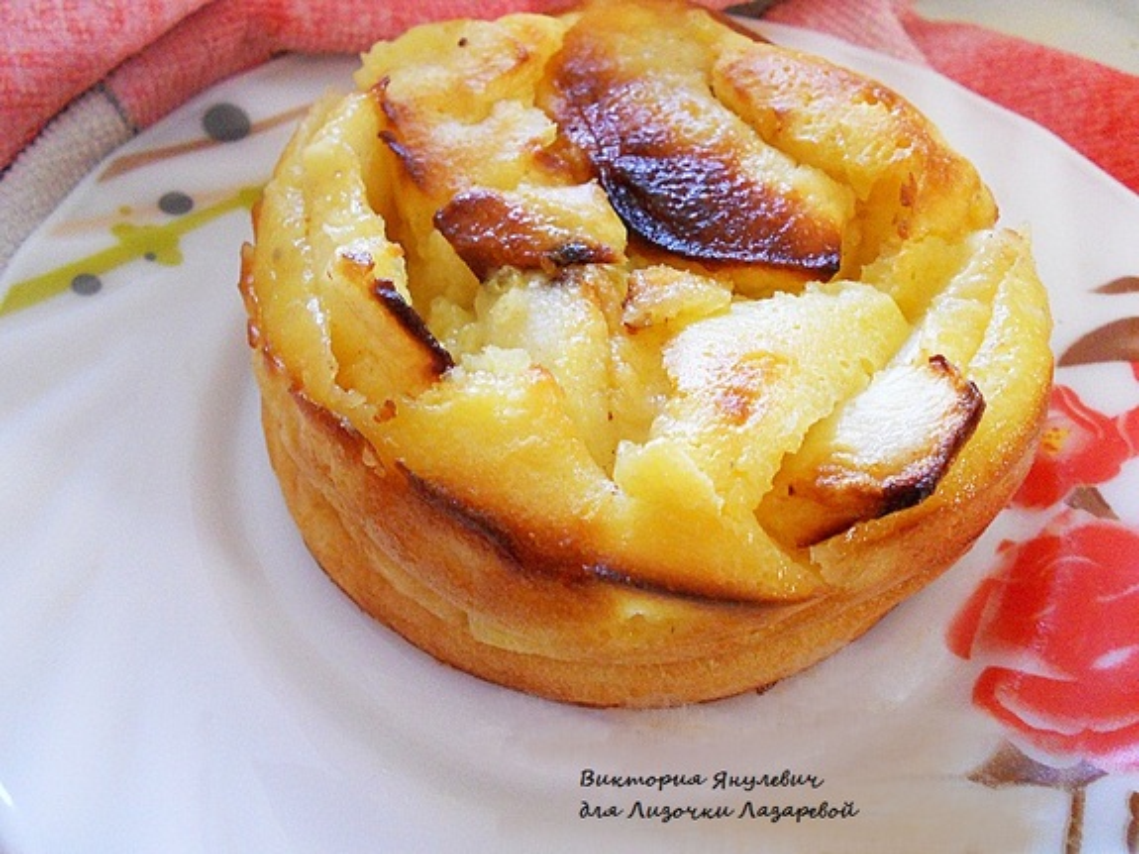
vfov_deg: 44.1
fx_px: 1053
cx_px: 570
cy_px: 427
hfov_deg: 56.8
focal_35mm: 32
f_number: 3.5
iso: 400
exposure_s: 1/20
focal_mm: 5.8
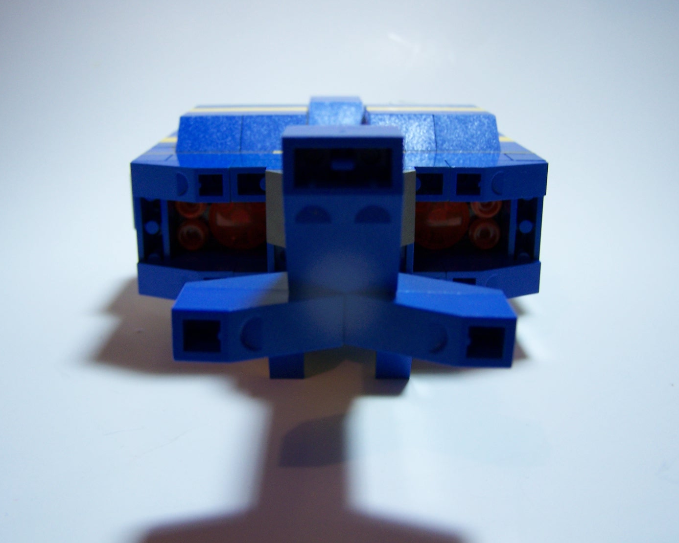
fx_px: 804
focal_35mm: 40
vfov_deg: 37.3
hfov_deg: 45.8
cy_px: 271
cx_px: 347
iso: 80
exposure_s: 1/40
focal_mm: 6.3
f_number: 2.8
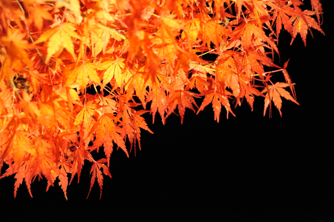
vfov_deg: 16.0
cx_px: 167
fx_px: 788
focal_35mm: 85
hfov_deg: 23.9
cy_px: 111
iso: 2000
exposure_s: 1/15
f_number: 4
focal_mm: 85
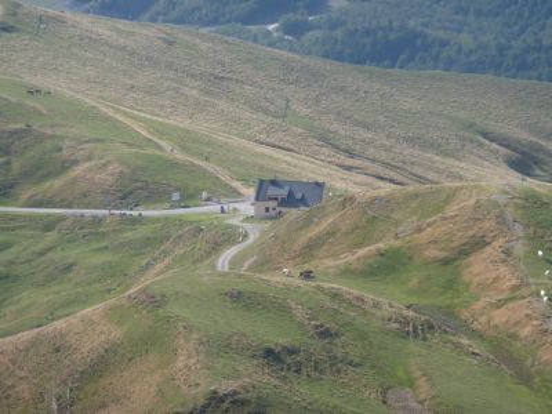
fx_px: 3588
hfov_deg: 8.8
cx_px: 276
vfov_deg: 6.6
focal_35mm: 225
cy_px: 207
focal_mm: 37
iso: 80
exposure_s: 1/320
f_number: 4.6
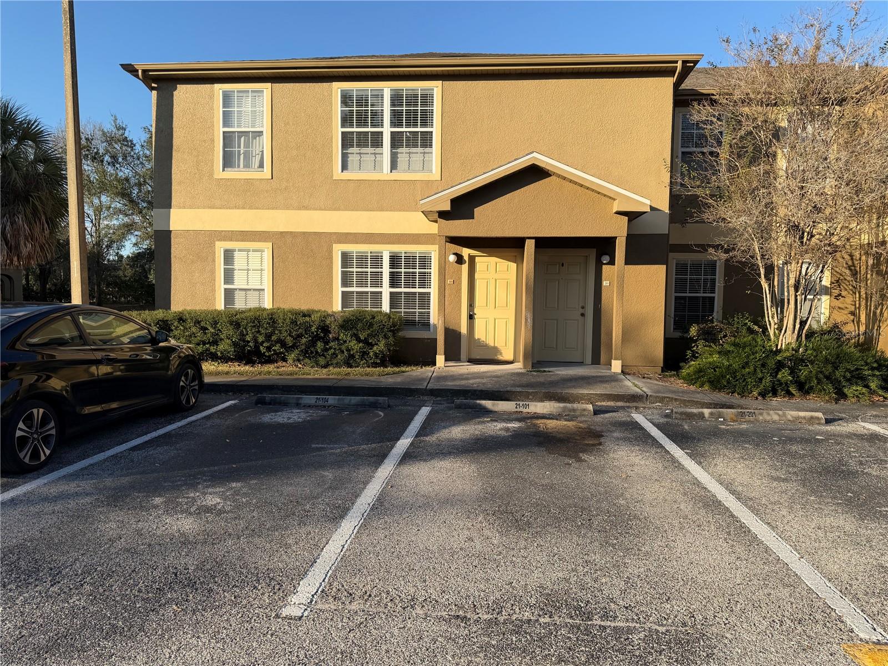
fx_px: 616
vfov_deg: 56.8
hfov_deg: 71.6
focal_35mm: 24
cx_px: 444
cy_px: 333
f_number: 1.78
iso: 80
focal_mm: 6.76
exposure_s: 1/2525
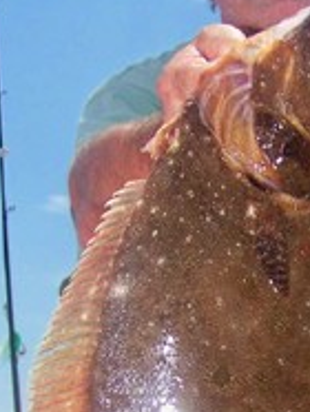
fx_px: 1227
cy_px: 393
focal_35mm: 103
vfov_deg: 18.6
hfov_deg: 14.3
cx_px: 275
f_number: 2.8
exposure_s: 1/800
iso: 64
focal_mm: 5.85
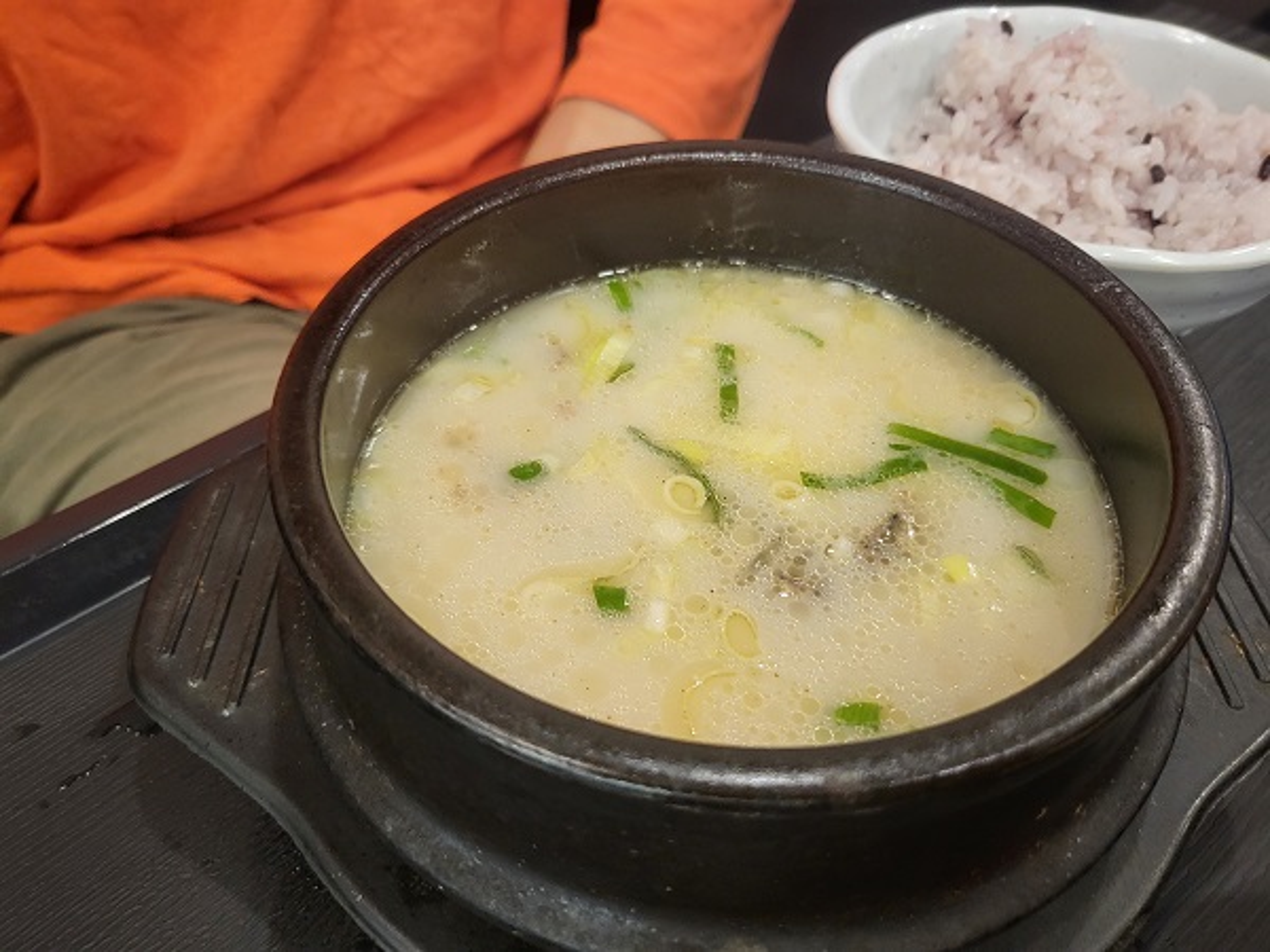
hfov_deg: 67.3
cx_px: 635
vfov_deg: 53.1
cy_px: 476
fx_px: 954
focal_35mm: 26
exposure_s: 1/60
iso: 200
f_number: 1.8
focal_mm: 4.25
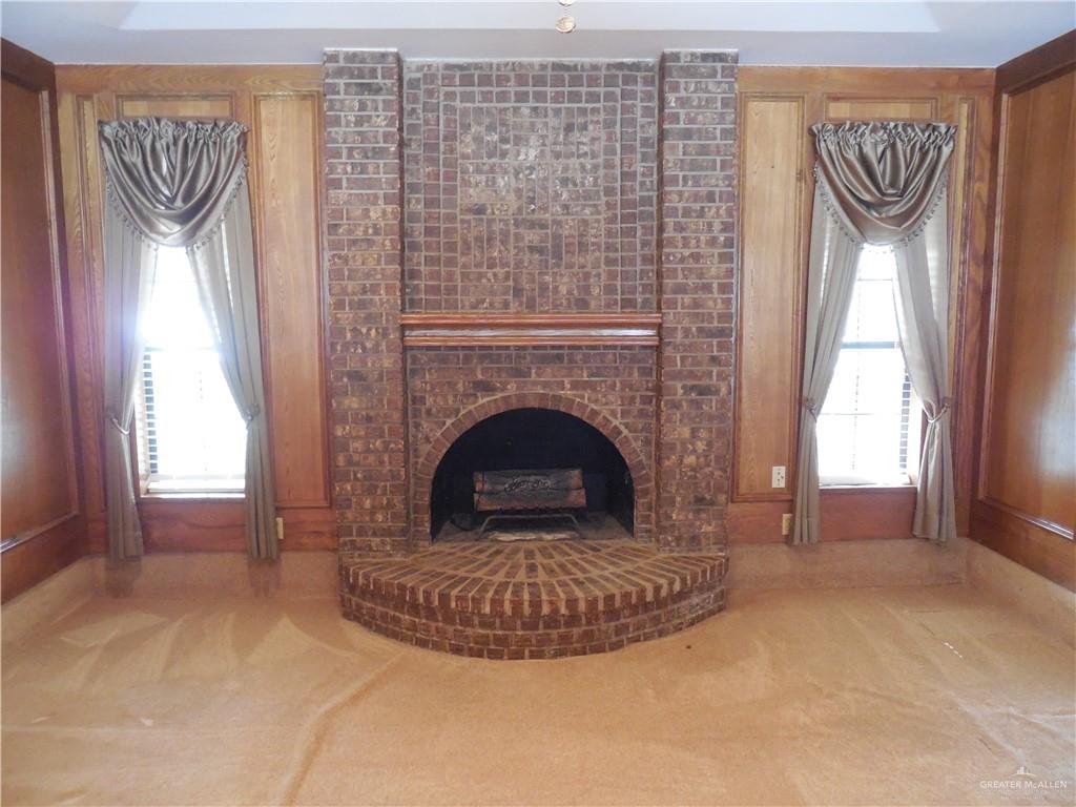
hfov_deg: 67.3
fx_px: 808
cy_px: 404
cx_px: 538
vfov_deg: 53.1
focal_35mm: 26
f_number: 3.5
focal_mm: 4.6
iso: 800
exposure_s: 1/20
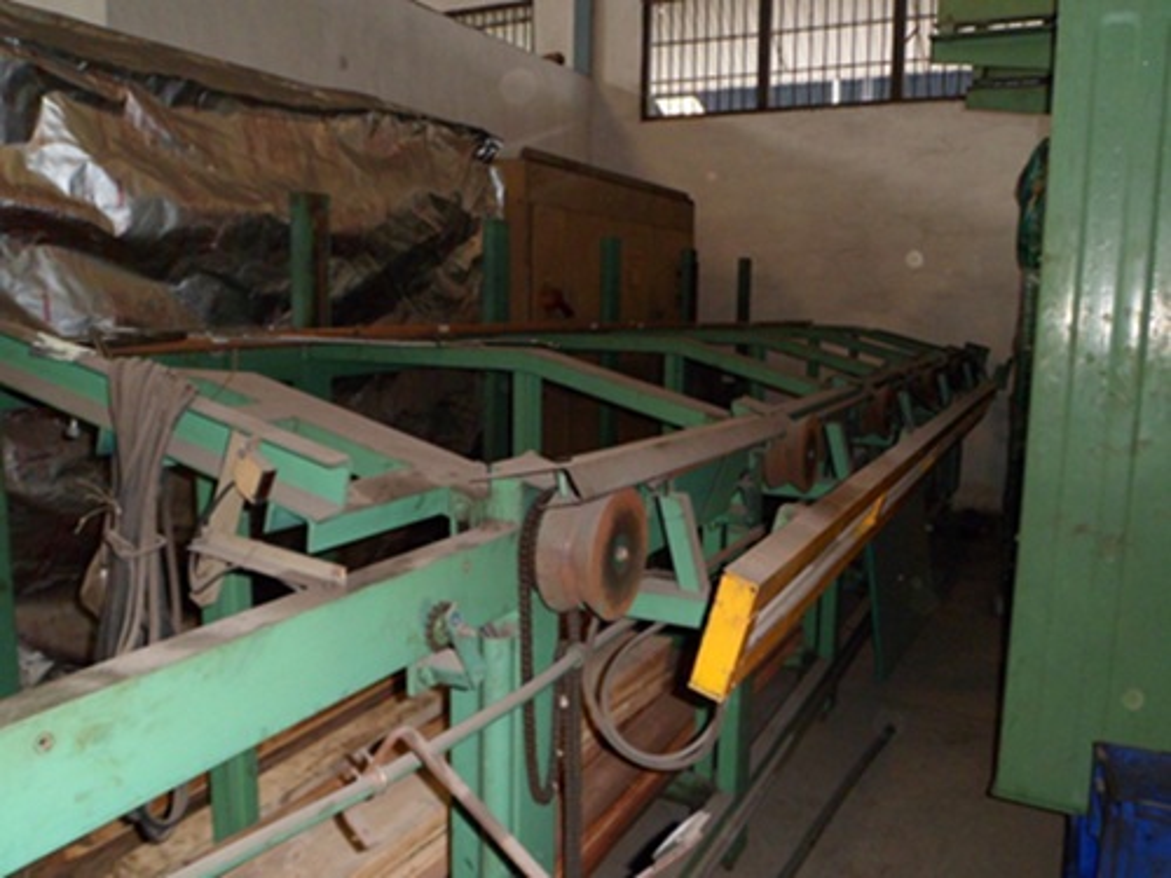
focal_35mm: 27
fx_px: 913
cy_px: 439
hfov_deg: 65.3
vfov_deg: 51.4
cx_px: 586
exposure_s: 1/45
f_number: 3.3
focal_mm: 4.9
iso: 240
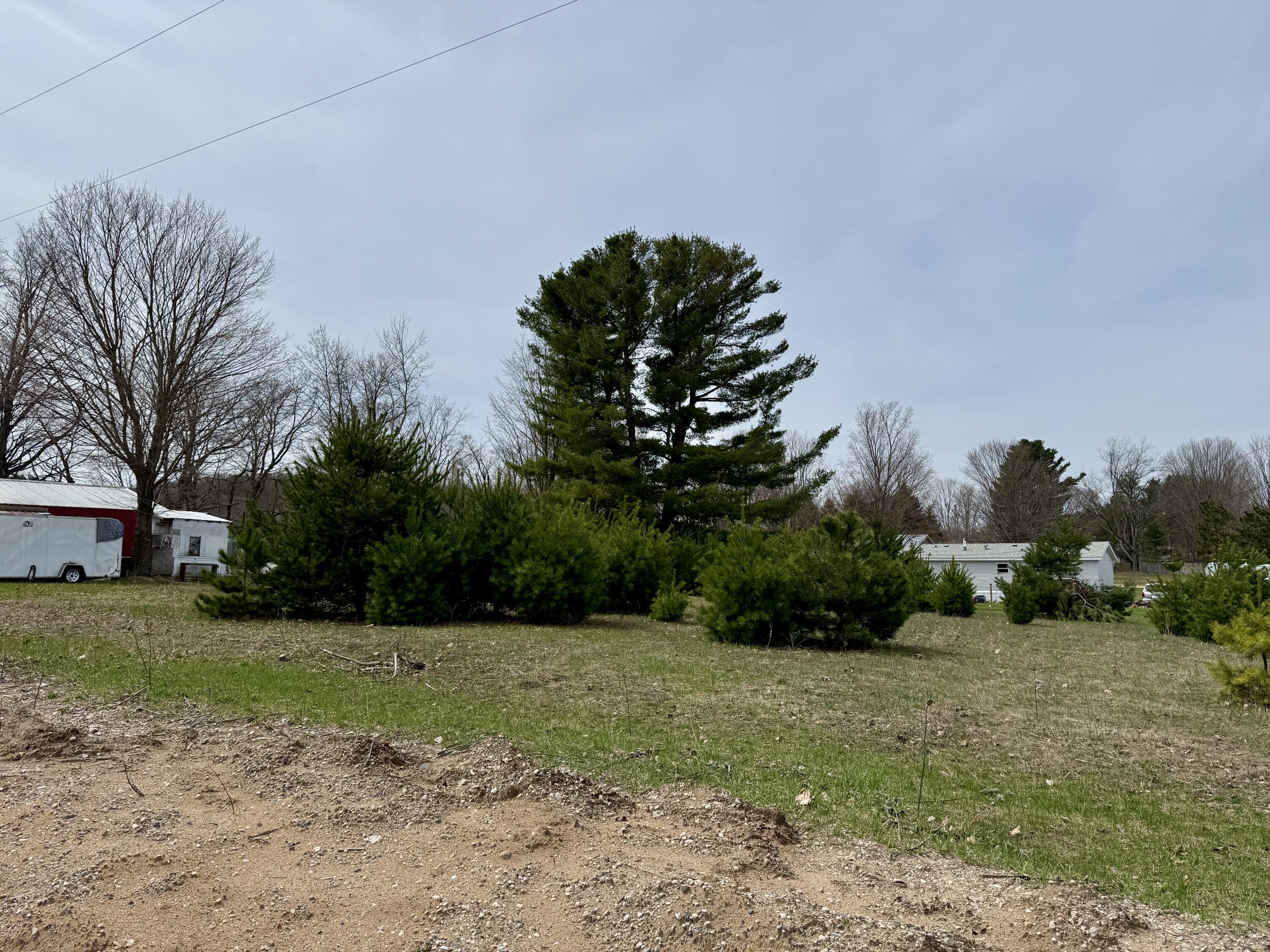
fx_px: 881
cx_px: 635
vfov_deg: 56.8
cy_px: 476
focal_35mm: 24
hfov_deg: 71.6
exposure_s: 1/9091
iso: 80
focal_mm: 6.76
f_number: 1.78
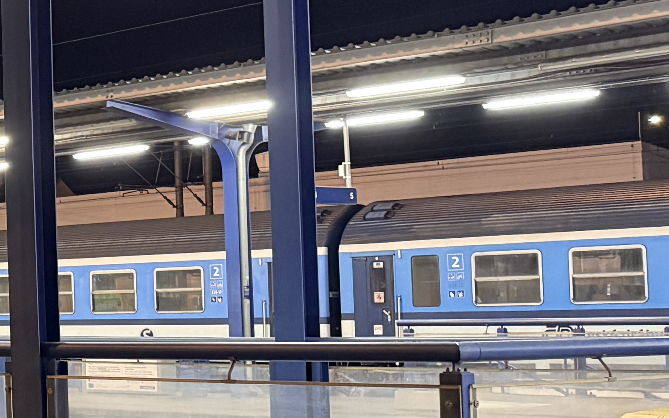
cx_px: -448
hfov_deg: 19.0
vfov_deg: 14.5
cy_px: 236
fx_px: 1641
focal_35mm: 90
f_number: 1.78
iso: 640
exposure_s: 1/33
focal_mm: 6.76
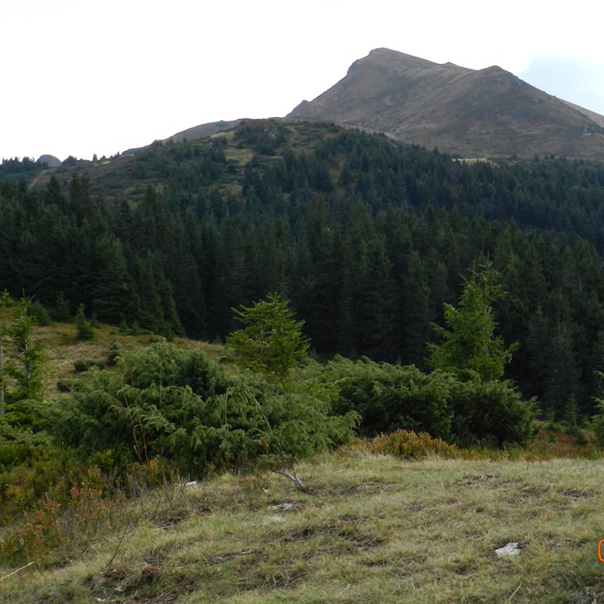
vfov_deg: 27.3
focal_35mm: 63
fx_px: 1244
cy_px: 272
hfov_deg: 27.1
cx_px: 417
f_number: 4.2
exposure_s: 1/400
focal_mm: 8.1
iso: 160
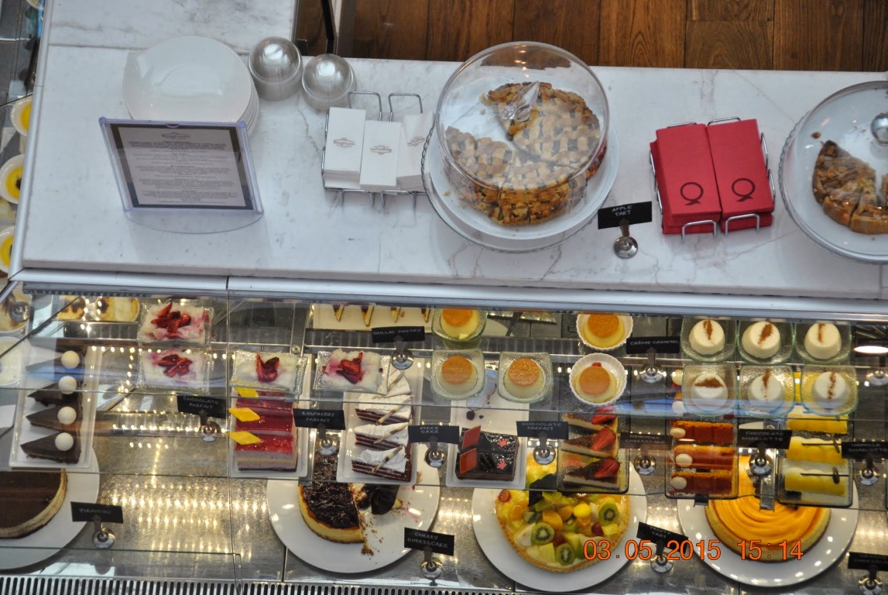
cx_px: 444
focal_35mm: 158
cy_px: 298
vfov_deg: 8.7
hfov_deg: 13.0
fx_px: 3890
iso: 400
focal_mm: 105
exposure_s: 1/40
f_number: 5.3
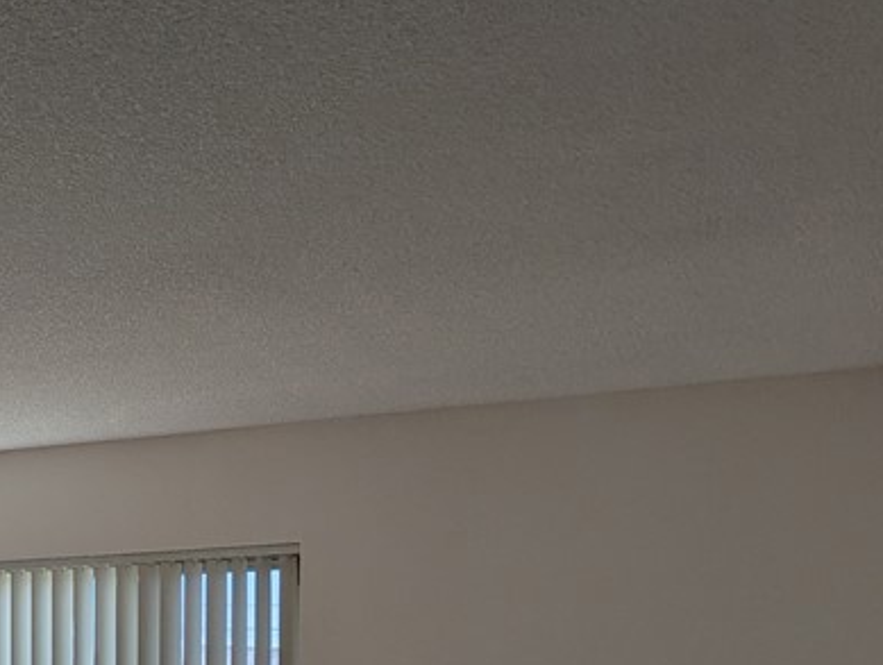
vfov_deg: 22.0
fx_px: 1610
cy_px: 749
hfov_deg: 27.7
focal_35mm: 63
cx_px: -117
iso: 45
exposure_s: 1/814
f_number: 1.85
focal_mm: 6.81
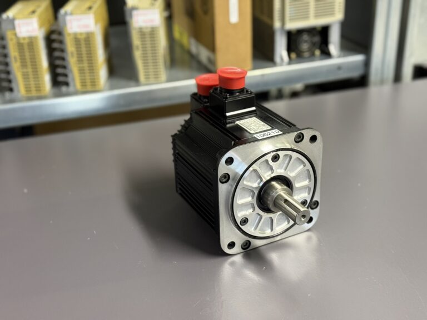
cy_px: 160
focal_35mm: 48
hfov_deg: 39.7
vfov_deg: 30.3
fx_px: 592
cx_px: 214
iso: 320
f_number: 1.78
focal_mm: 6.76
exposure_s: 1/33
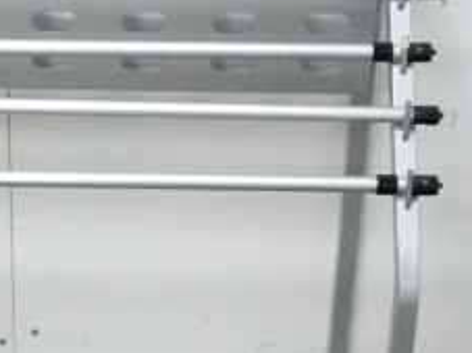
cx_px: 94
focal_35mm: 107
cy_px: 164
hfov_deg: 18.2
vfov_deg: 13.8
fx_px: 1458
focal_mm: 6.9
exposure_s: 1/60
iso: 800
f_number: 3.9
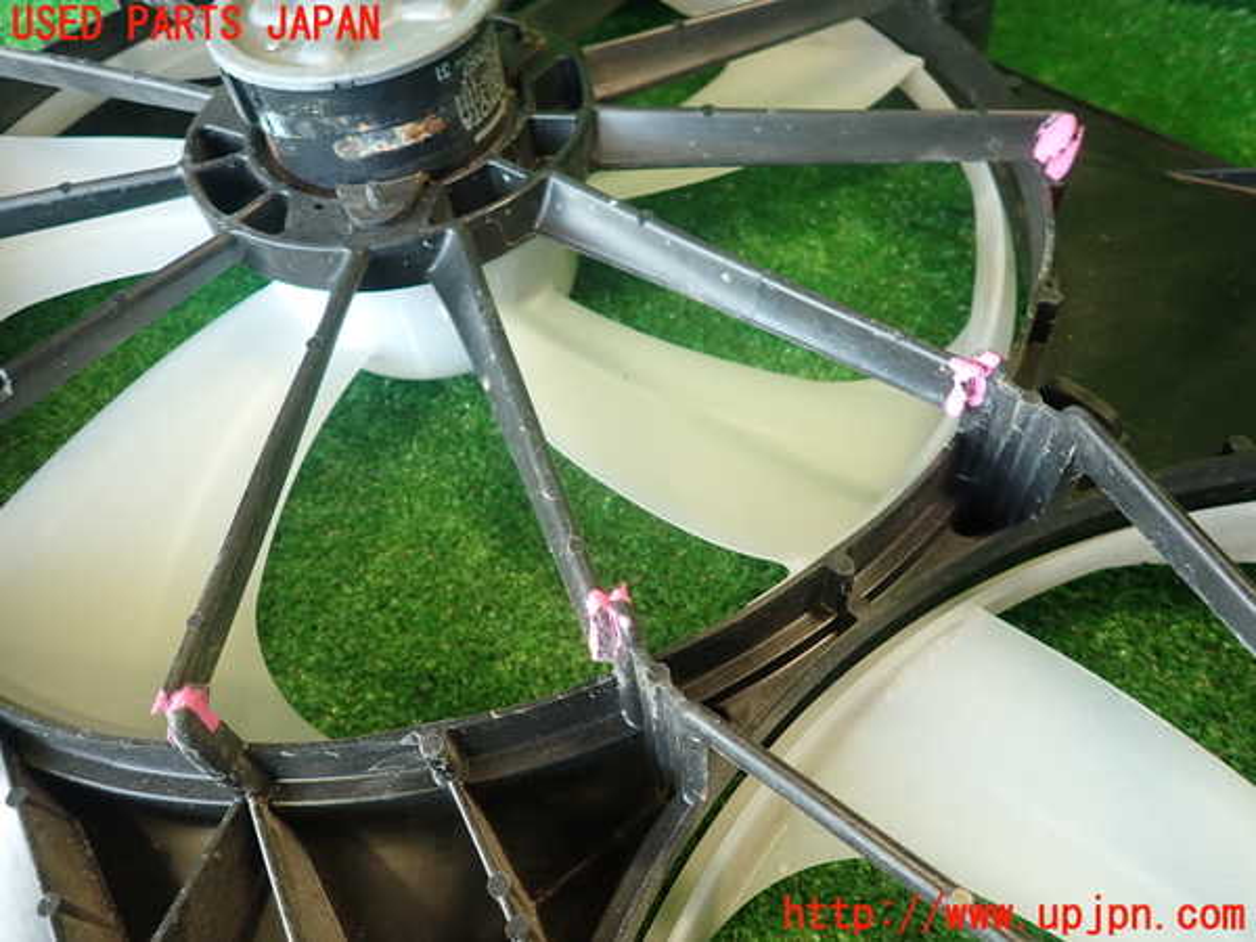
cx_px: 628
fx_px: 907
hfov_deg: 69.4
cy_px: 471
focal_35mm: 25
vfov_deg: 54.9
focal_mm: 4.5
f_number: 2
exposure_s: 1/40
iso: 200
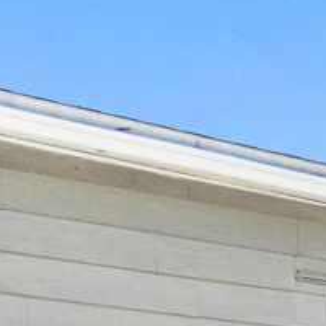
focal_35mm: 148
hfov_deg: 10.8
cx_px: 649
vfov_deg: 11.0
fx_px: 1577
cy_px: 581
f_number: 11
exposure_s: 1/160
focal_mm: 17
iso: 500
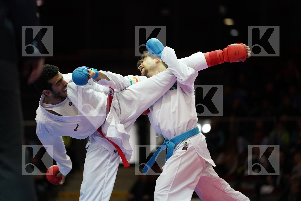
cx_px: 150
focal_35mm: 182
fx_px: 1522
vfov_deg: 7.5
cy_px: 100
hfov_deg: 11.3
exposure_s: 1/1000
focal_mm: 182
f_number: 2.8
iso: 4000
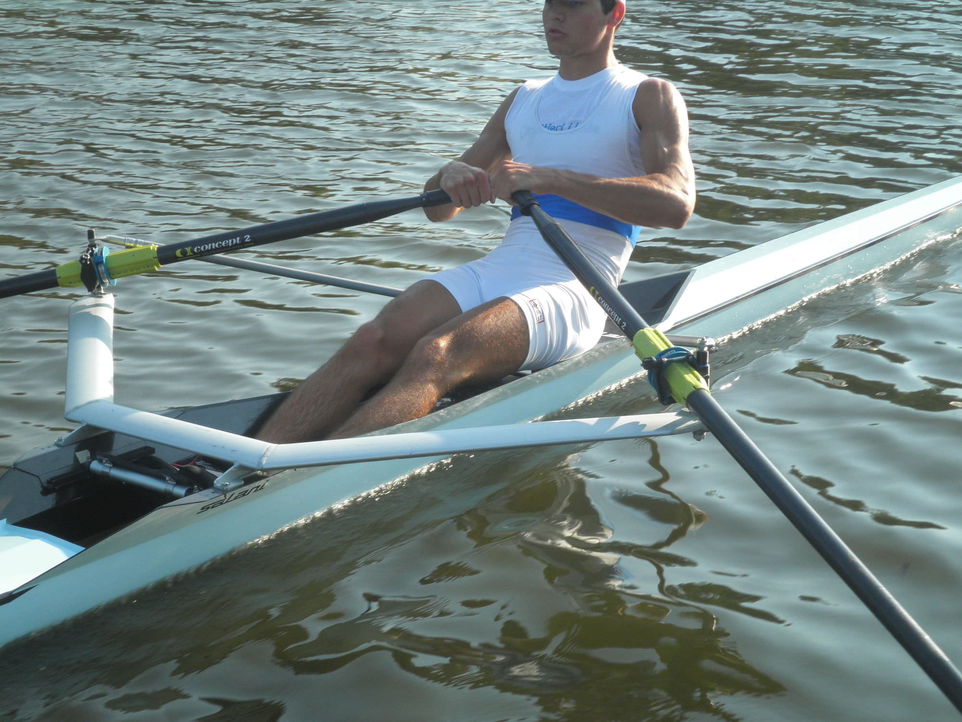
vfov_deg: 20.2
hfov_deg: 26.7
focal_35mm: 73
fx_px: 2029
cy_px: 361
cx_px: 481
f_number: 4.4
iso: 100
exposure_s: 1/400
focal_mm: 13
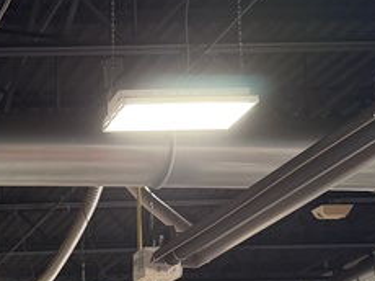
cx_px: -254
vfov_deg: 12.5
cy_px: 526
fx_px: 1158
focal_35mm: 107
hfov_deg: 16.1
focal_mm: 6.76
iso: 160
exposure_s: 1/60
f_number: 1.78
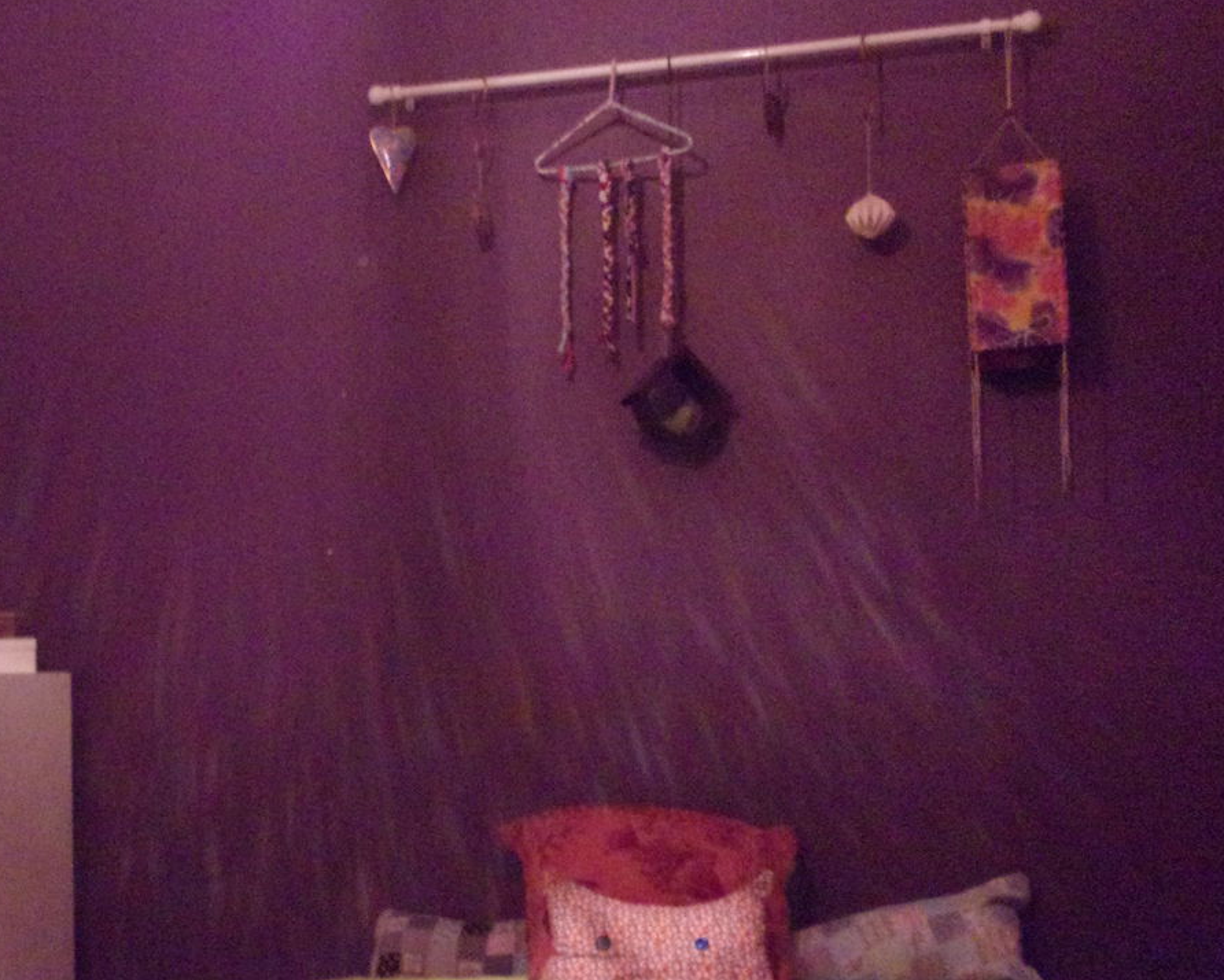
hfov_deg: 37.6
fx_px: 1775
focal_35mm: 49
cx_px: 401
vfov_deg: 30.8
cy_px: 597
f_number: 3.9
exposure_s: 1/4
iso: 800
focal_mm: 5.1
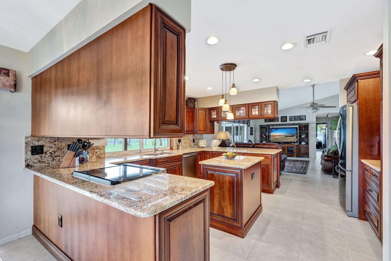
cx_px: 196
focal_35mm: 16
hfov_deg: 97.1
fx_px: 173
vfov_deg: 74.1
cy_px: 130
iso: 400
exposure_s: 1/2
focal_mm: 15.9
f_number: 8
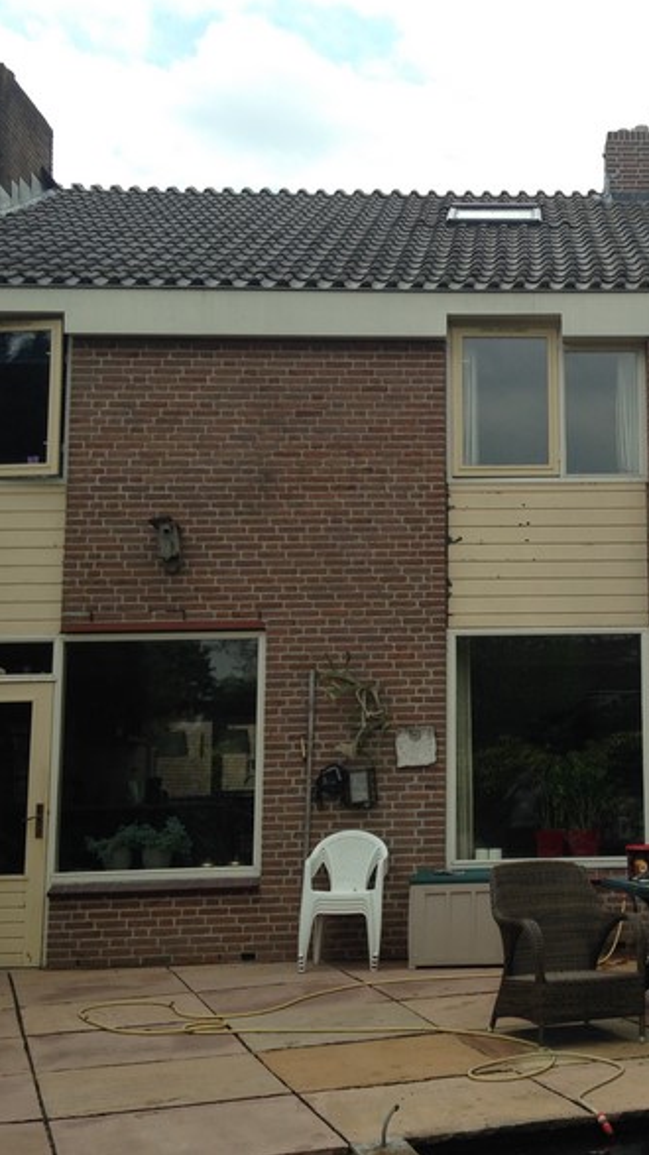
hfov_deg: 23.7
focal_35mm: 49
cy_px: 569
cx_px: 594
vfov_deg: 42.1
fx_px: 1500
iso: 50
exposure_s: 1/609
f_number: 2.4
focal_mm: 4.12
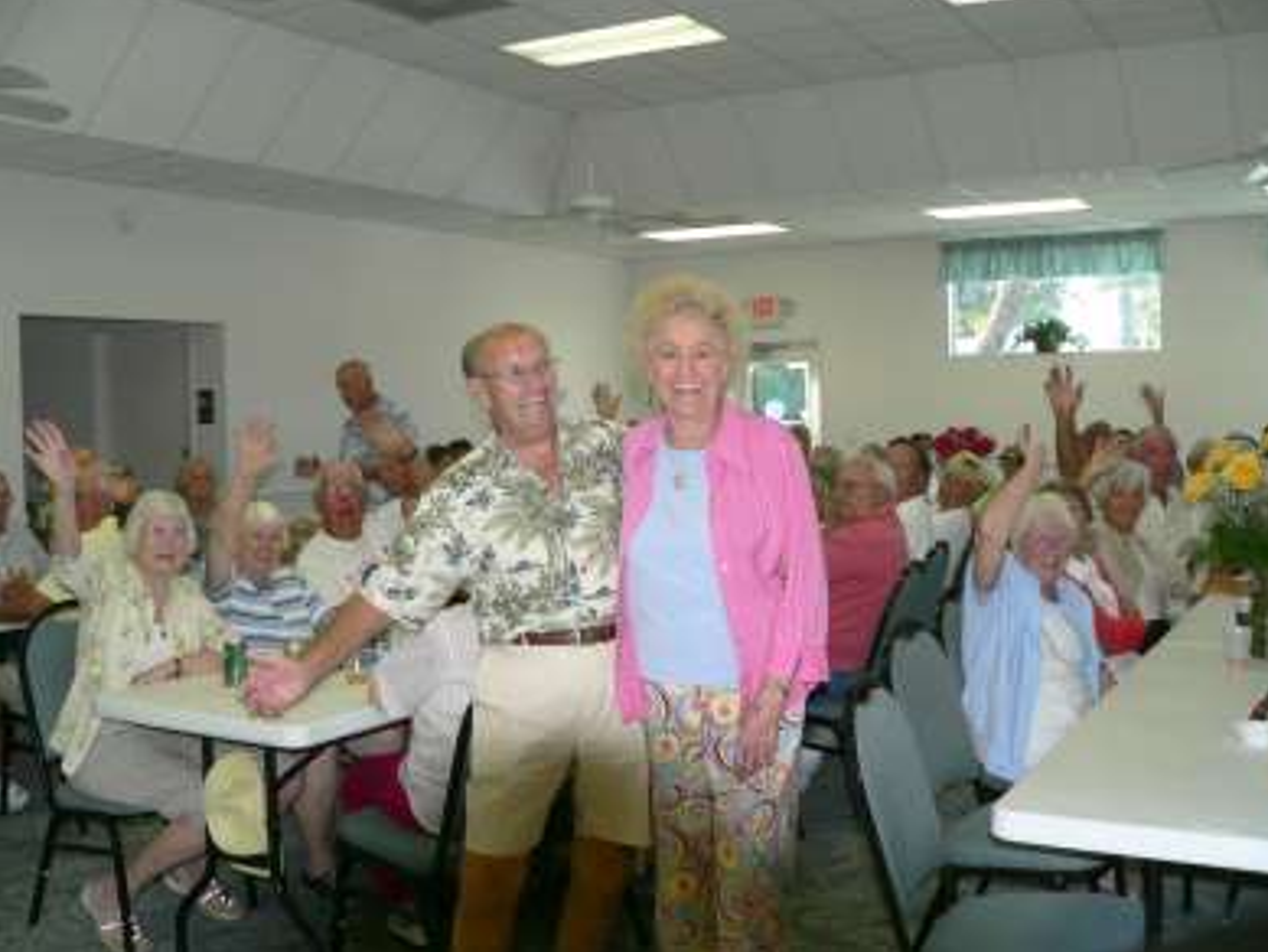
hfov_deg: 50.1
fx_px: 1356
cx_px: 649
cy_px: 469
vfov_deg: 38.7
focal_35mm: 37
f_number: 2.8
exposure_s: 1/60
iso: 80
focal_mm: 6
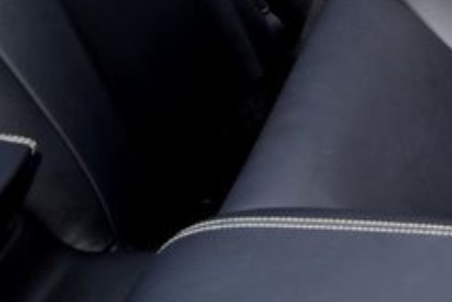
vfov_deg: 16.4
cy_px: -77
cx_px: 534
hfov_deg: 23.6
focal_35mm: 79
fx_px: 992
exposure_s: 1/80
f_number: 4.5
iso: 800
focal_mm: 20
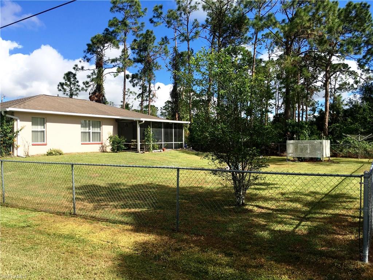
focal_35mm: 29
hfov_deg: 61.7
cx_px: 186
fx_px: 312
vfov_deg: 48.2
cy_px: 140
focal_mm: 4.15
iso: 25
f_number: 2.2
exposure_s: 1/1789
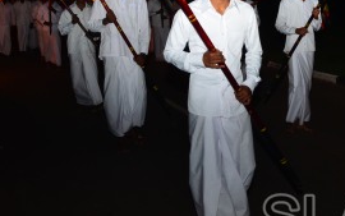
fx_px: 574
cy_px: 35
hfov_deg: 32.2
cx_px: 296
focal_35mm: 61
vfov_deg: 21.0
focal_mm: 18
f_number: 6.3
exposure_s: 1/50
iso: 500
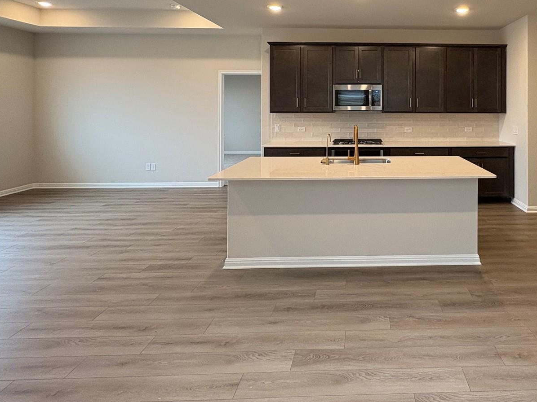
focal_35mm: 24
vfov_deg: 54.4
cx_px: 377
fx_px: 372
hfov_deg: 68.6
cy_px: 105
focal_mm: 2.22
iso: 160
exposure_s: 1/60
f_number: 2.2
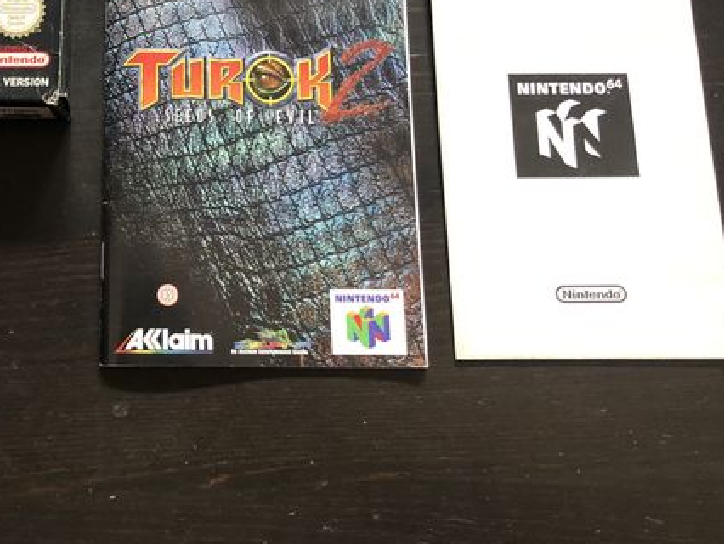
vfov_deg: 30.9
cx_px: 148
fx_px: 963
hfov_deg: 39.6
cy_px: 122
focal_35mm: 46
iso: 100
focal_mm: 4
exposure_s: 1/12
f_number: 1.8
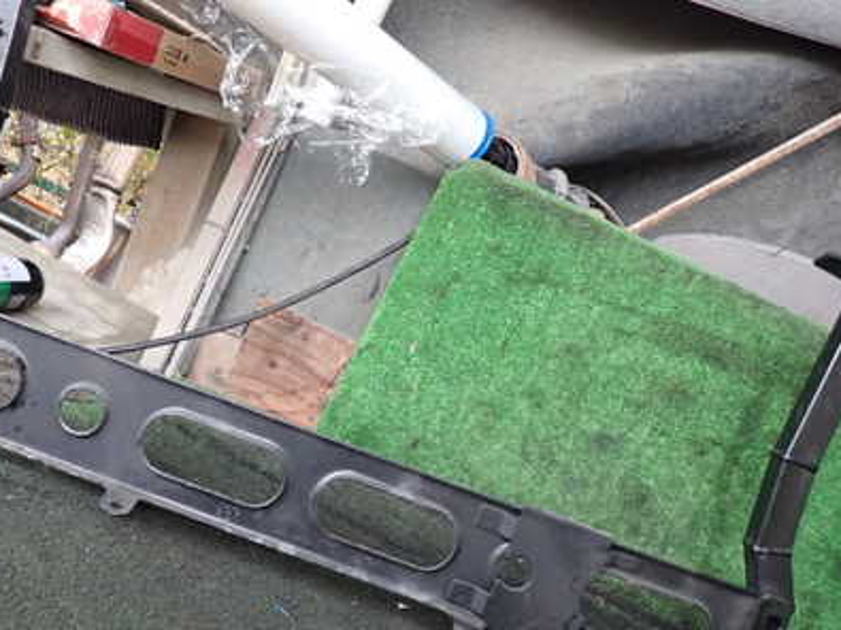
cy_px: 292
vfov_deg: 37.7
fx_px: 923
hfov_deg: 48.7
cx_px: 343
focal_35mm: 38
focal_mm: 4.5
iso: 500
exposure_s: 1/30
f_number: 2
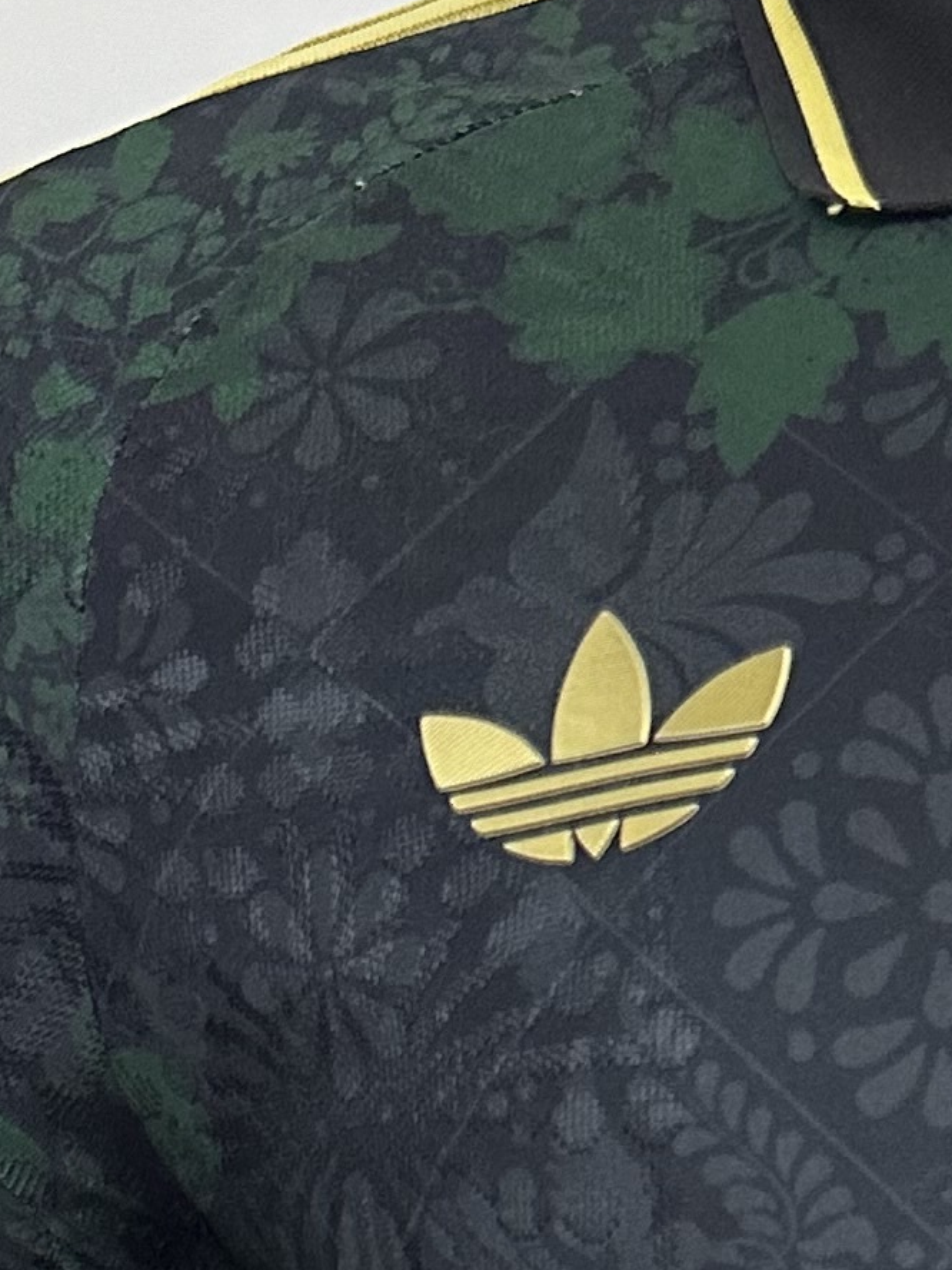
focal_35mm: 109
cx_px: 1351
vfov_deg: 16.8
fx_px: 3997
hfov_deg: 13.0
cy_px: 1741
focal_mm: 6.86
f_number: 1.78
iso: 400
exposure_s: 1/50
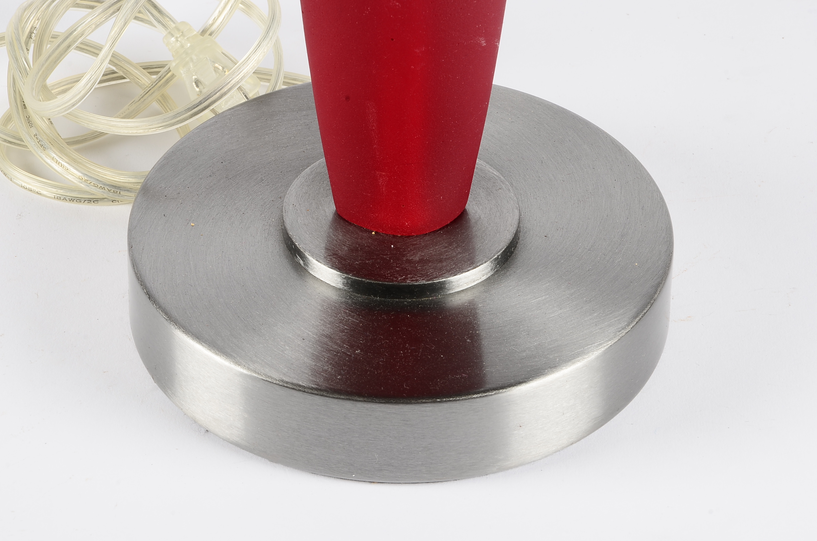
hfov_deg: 13.1
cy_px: 270
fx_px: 3567
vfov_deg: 8.7
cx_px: 408
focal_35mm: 158
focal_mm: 105
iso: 100
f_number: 16
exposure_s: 1/125
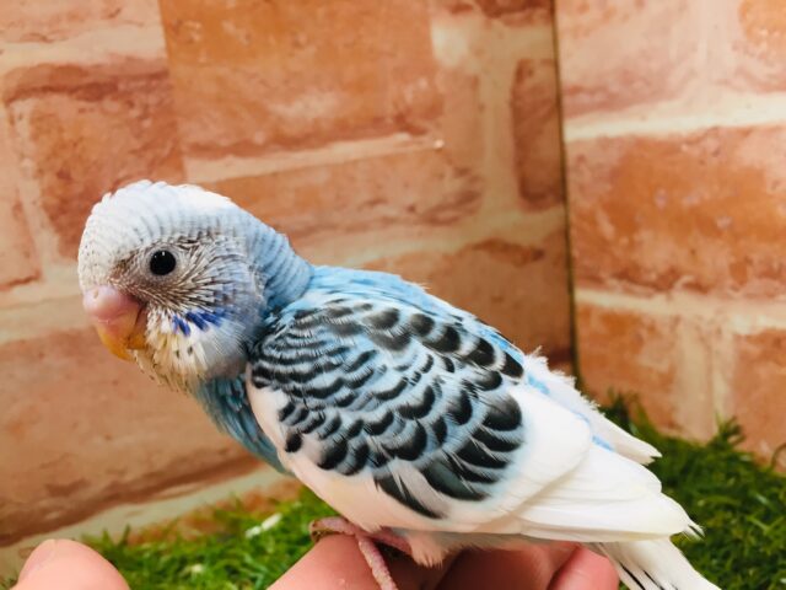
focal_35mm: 29
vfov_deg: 48.2
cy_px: 295
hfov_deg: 61.7
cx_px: 393
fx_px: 658
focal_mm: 4.15
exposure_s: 1/30
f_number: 2.2
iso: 64
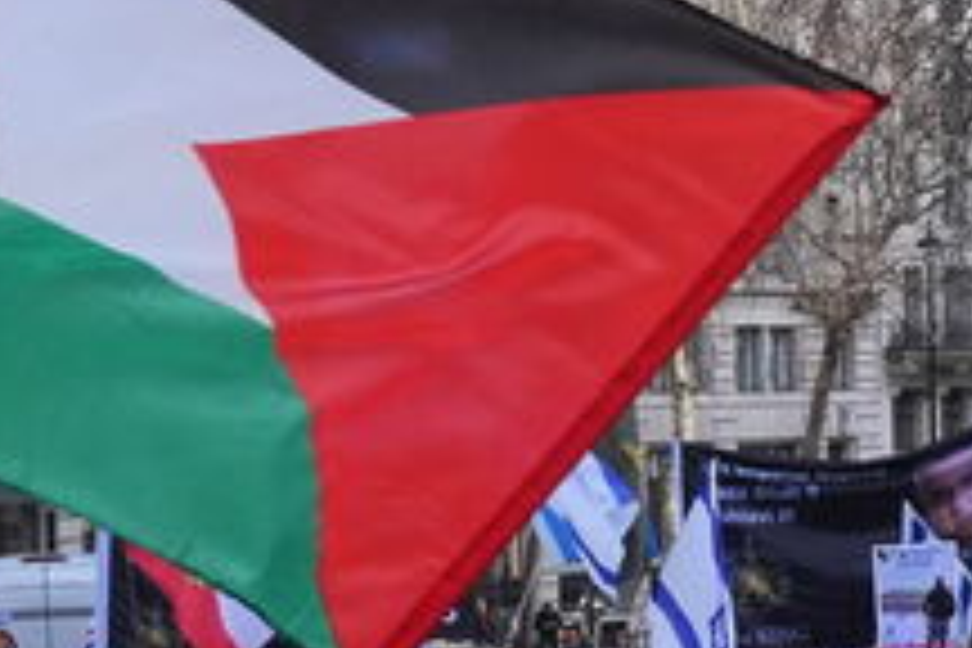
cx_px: 675
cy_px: 731
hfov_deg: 10.1
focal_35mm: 203
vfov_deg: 6.7
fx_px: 5481
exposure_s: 1/500
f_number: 11
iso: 2000
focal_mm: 47
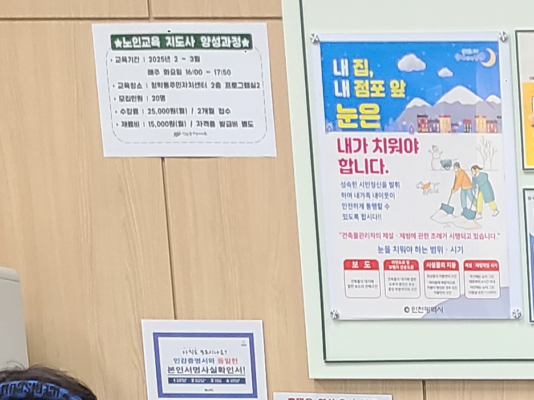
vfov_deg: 11.6
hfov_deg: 15.8
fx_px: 1728
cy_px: 850
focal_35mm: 112
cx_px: 855
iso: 125
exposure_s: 1/60
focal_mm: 5.4
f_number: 1.8
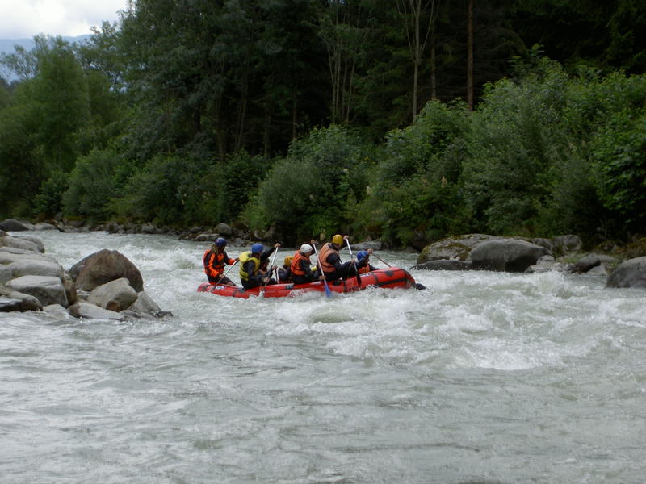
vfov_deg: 12.7
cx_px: 323
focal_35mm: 117
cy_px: 242
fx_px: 2183
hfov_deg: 16.8
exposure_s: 1/320
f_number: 4.9
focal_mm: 24
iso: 50
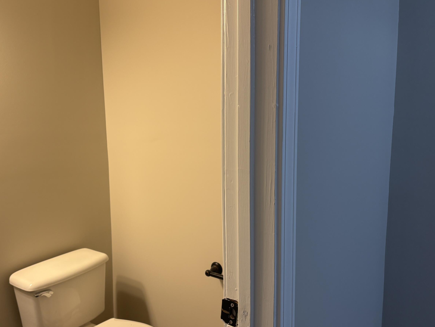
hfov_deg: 54.9
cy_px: 182
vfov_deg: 42.9
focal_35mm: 33
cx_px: 172
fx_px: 415
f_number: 1.6
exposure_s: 1/60
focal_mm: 5.96
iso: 80
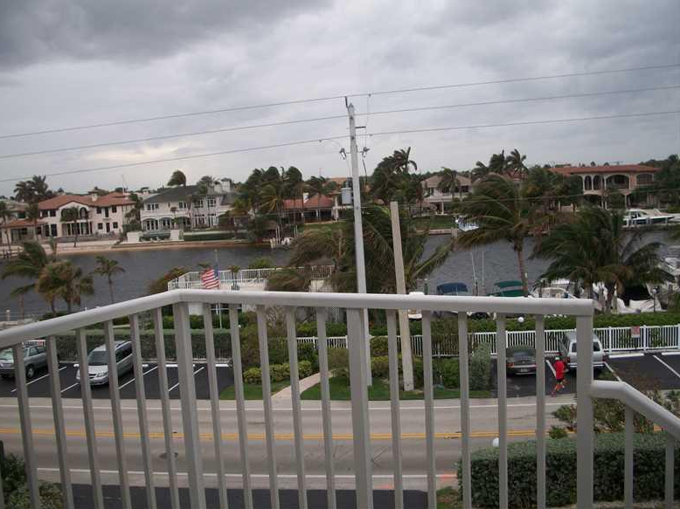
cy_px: 248
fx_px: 707
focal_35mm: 36
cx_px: 332
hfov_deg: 51.4
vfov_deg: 39.6
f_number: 3.1
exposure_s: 1/320
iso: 80
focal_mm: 6.3
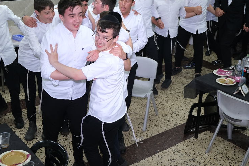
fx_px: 353
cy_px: 66
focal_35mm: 51
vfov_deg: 26.4
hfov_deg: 38.8
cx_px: 137
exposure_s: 1/200
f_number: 2.8
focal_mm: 18
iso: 400
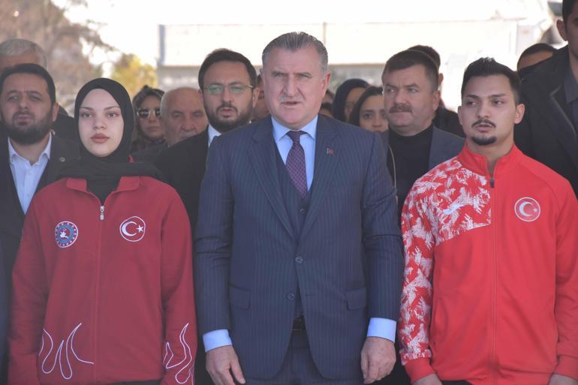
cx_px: 289
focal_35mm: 168
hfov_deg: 12.2
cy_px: 192
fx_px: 2697
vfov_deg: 8.2
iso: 800
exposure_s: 1/400
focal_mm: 112
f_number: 8
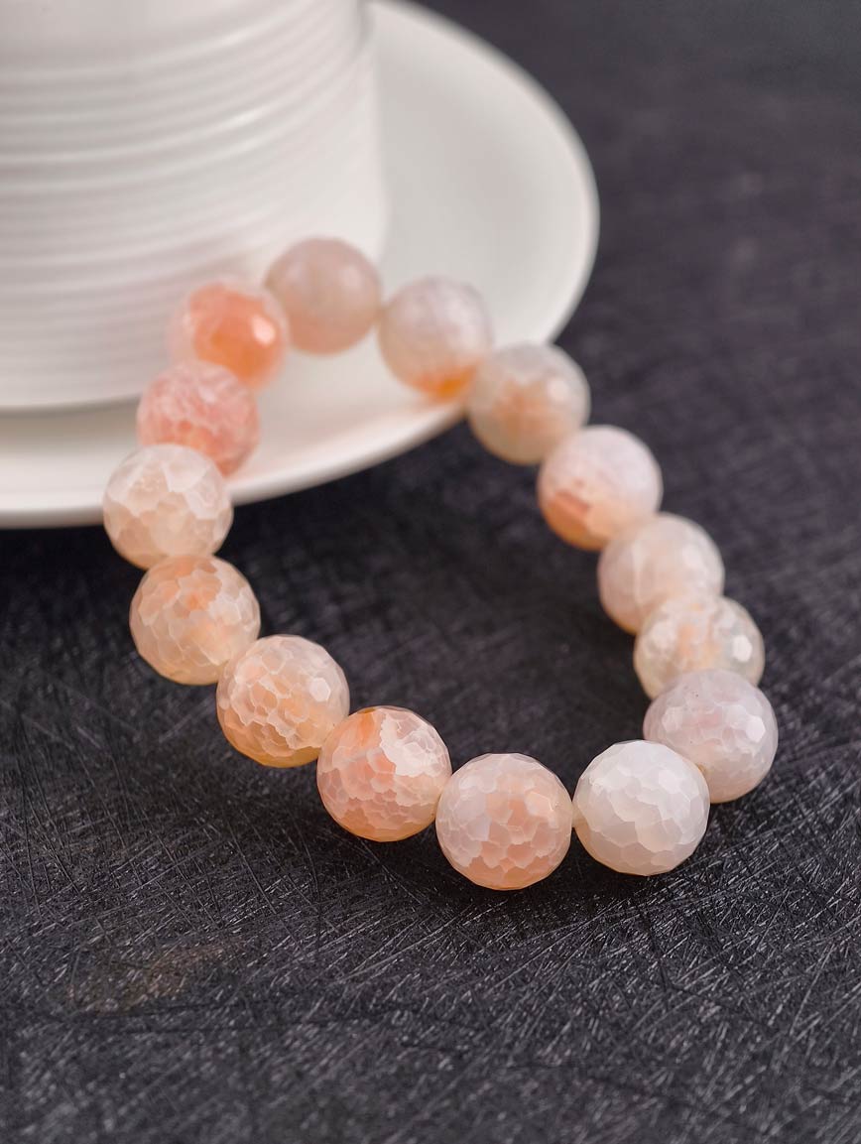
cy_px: 572
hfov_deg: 17.4
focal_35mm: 85
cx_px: 430
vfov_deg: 23.0
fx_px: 2812
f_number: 2.67
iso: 125
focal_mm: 22.48
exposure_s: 1/160
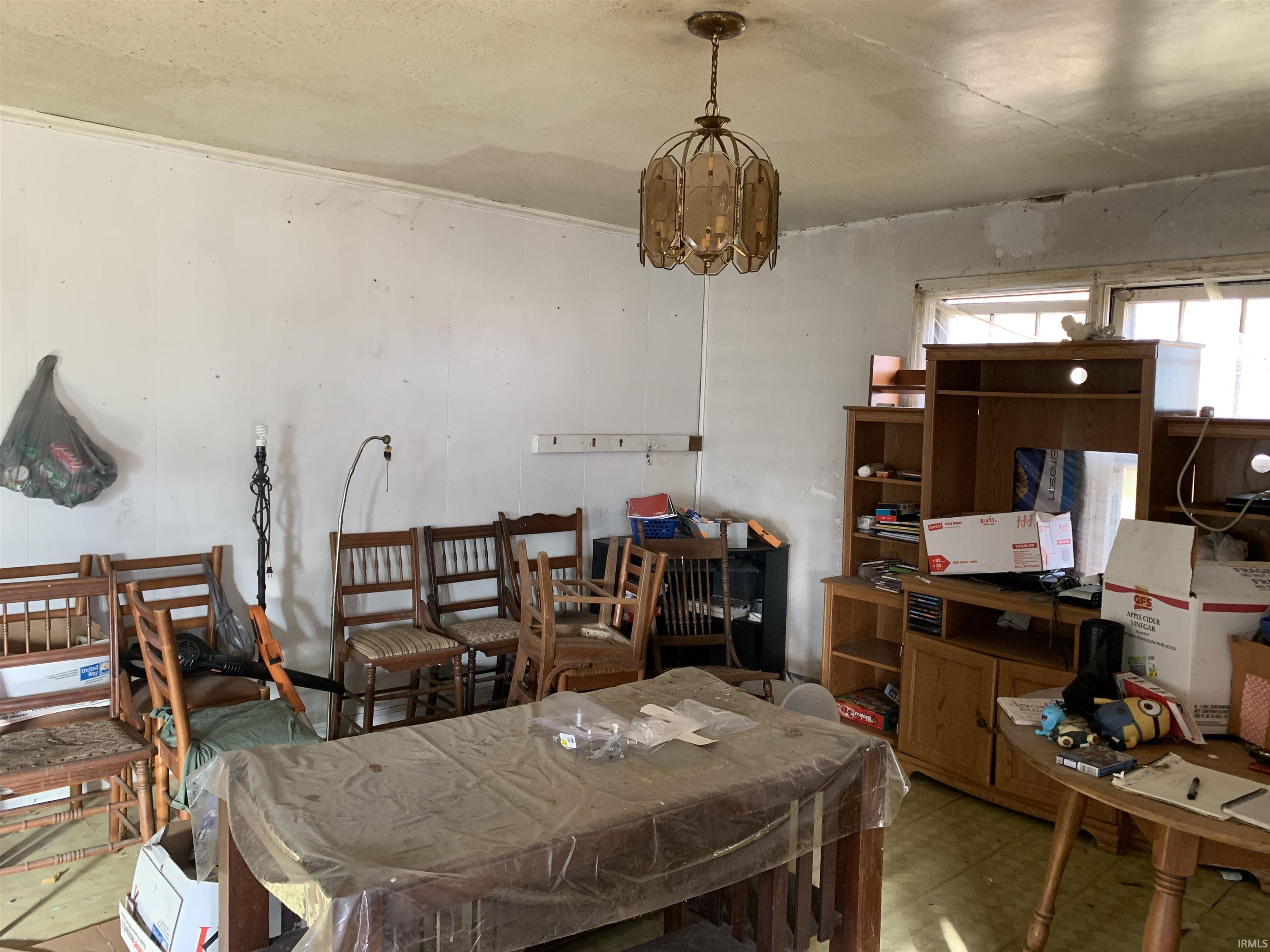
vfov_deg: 53.1
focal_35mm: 26
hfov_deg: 67.3
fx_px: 954
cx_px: 635
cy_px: 476
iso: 160
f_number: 1.8
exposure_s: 1/60
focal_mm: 4.25
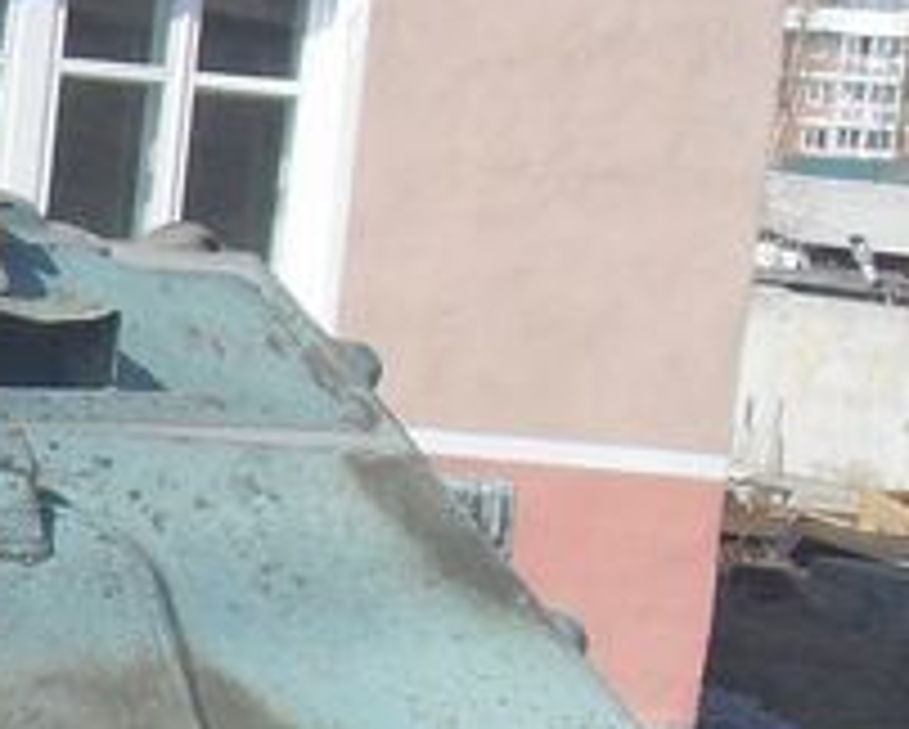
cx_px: -495
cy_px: 1066
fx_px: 4659
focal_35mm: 173
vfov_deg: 8.8
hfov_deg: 10.7
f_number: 7
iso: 80
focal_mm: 6.3
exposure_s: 1/180
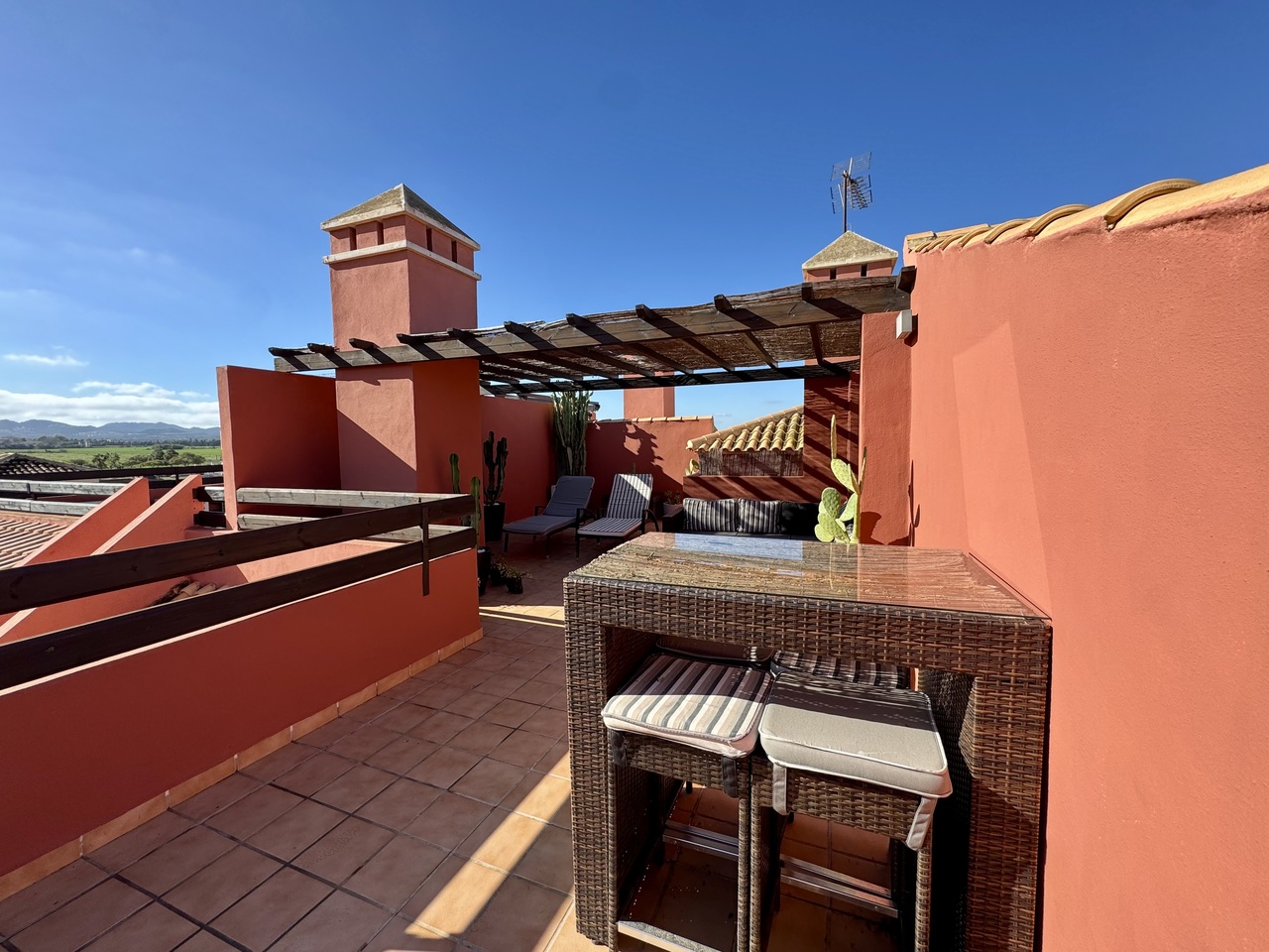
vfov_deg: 85.7
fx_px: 513
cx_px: 634
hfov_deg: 102.1
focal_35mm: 14
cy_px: 476
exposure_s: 1/910
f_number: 2.2
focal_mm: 2.22
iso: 40
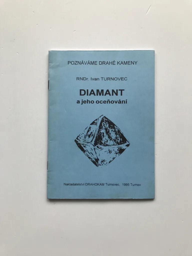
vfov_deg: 63.4
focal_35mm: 28
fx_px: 207
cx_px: 96
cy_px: 128
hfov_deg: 49.7
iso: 25
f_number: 1.8
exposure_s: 1/100
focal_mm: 3.99
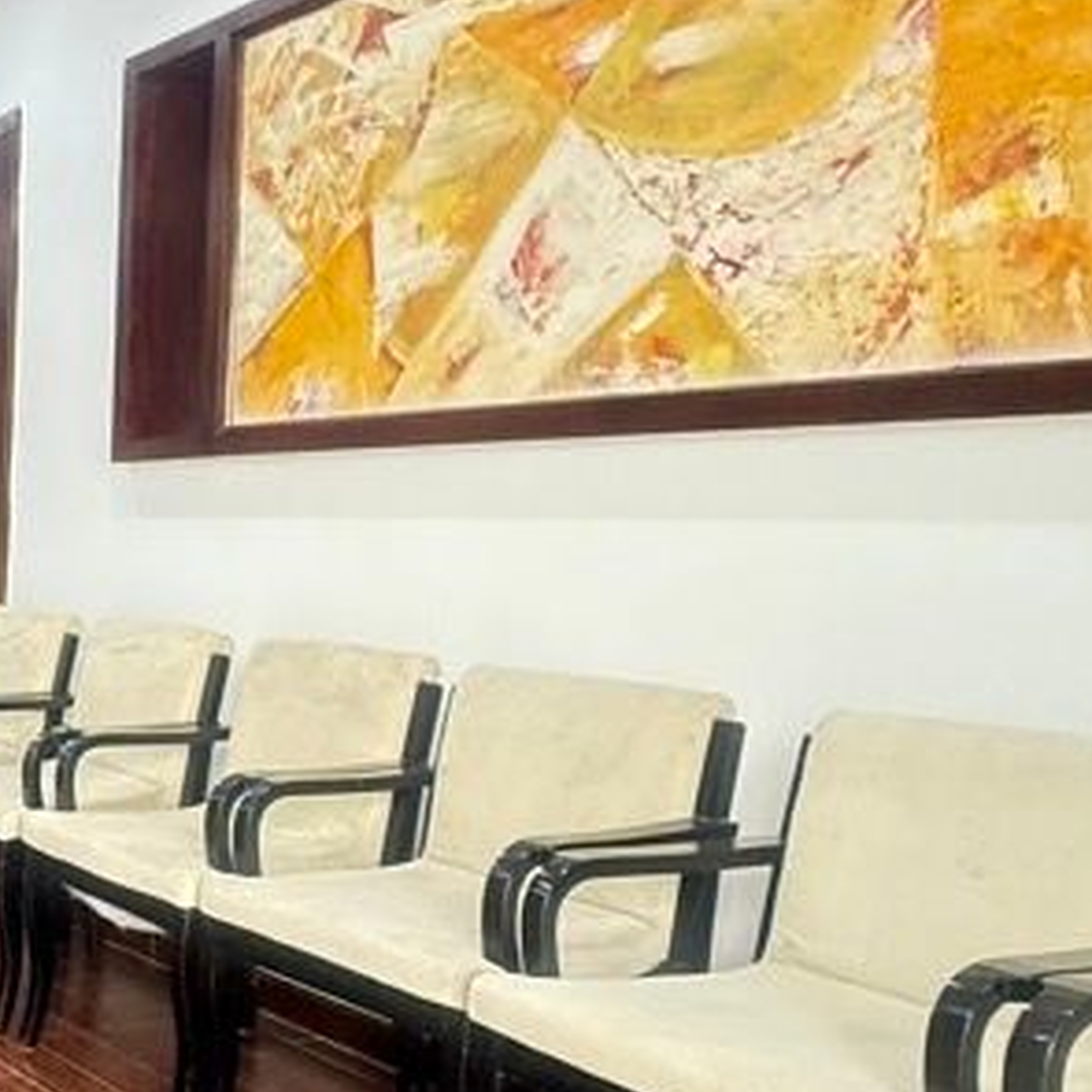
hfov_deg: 30.4
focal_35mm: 43
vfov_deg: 39.2
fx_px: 1535
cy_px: 574
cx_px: -348
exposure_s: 1/60
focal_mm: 2.22
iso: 500
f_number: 2.2
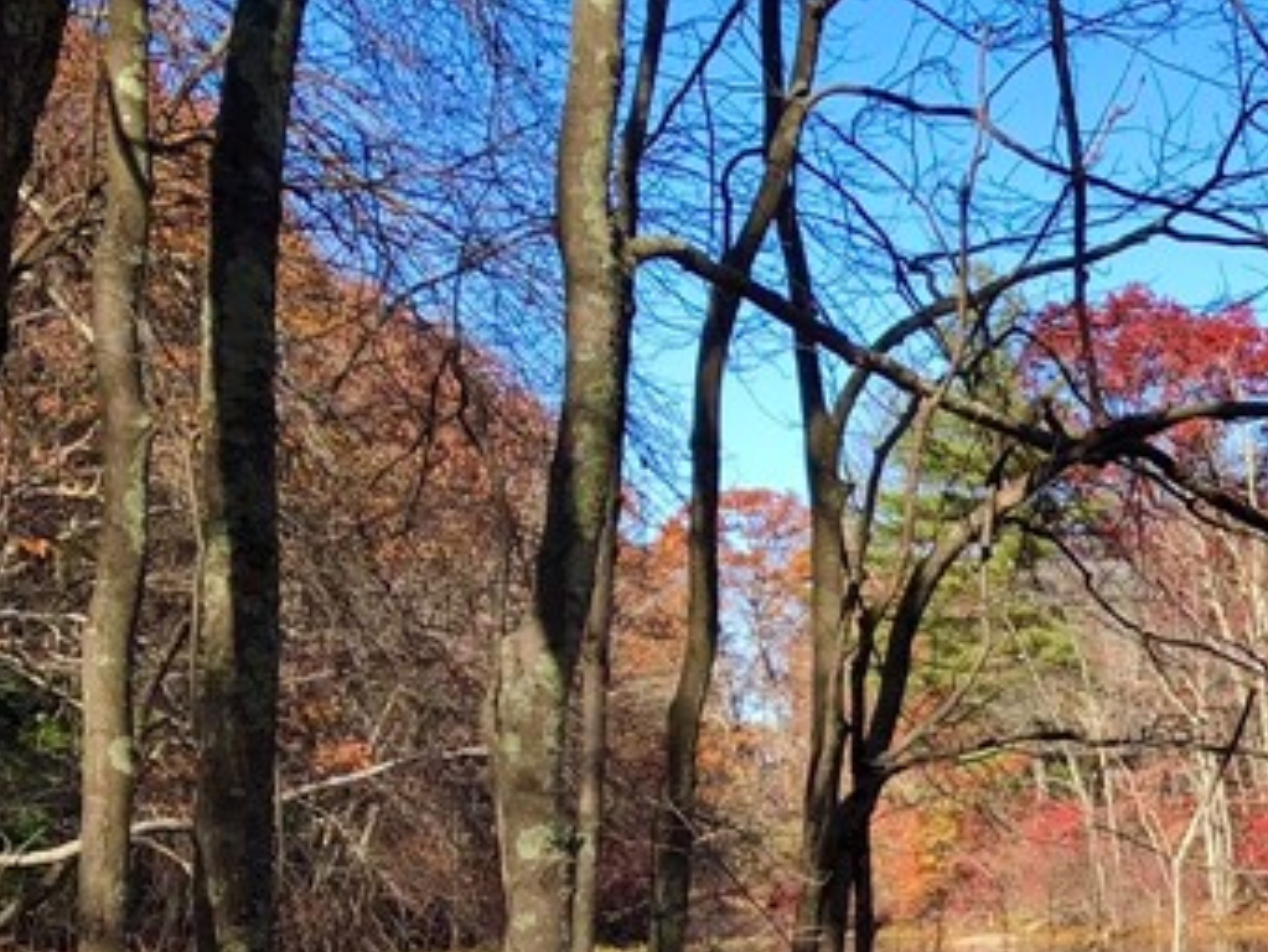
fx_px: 3078
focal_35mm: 84
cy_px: 1153
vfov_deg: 16.8
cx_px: 1770
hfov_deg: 20.6
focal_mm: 3.99
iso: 20
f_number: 1.8
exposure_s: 1/800
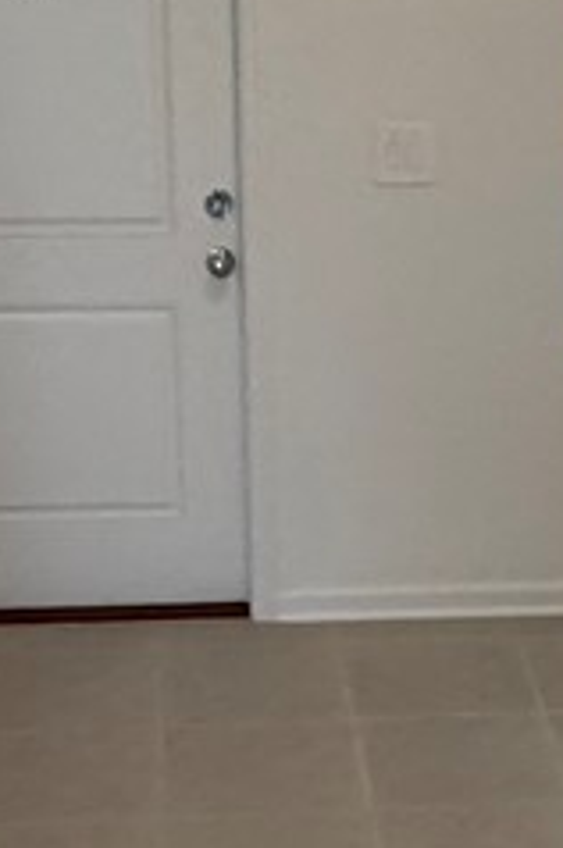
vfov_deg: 20.5
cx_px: 492
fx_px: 2305
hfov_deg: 13.8
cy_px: 745
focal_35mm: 98
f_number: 2.2
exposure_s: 1/120
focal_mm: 2.22
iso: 200
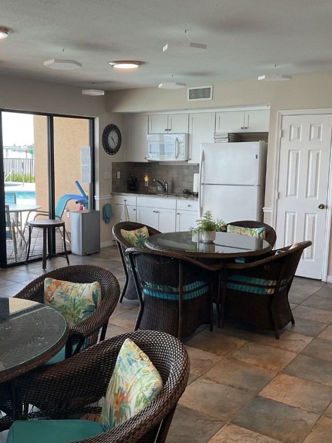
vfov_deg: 47.9
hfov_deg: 36.7
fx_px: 499
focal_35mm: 39
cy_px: 221
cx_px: 130
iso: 32
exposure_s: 1/120
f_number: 1.8
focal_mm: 3
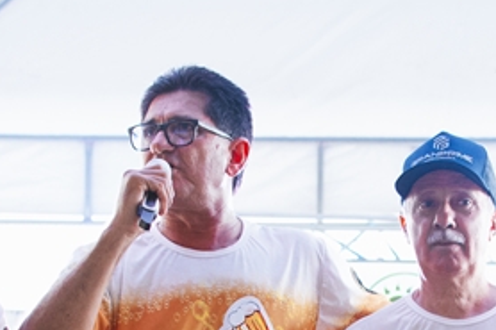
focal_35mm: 140
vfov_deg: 9.6
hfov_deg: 14.6
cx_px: 346
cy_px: 415
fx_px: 1932
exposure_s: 1/250
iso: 1600
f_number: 3.2
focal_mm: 35
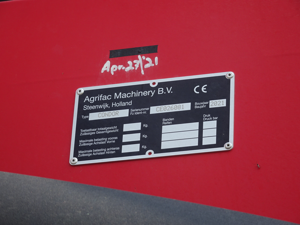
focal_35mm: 154
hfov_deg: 12.8
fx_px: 1335
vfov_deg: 9.6
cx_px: 150
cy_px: 112
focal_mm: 26.39
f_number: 5.6
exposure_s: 1/250
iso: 80
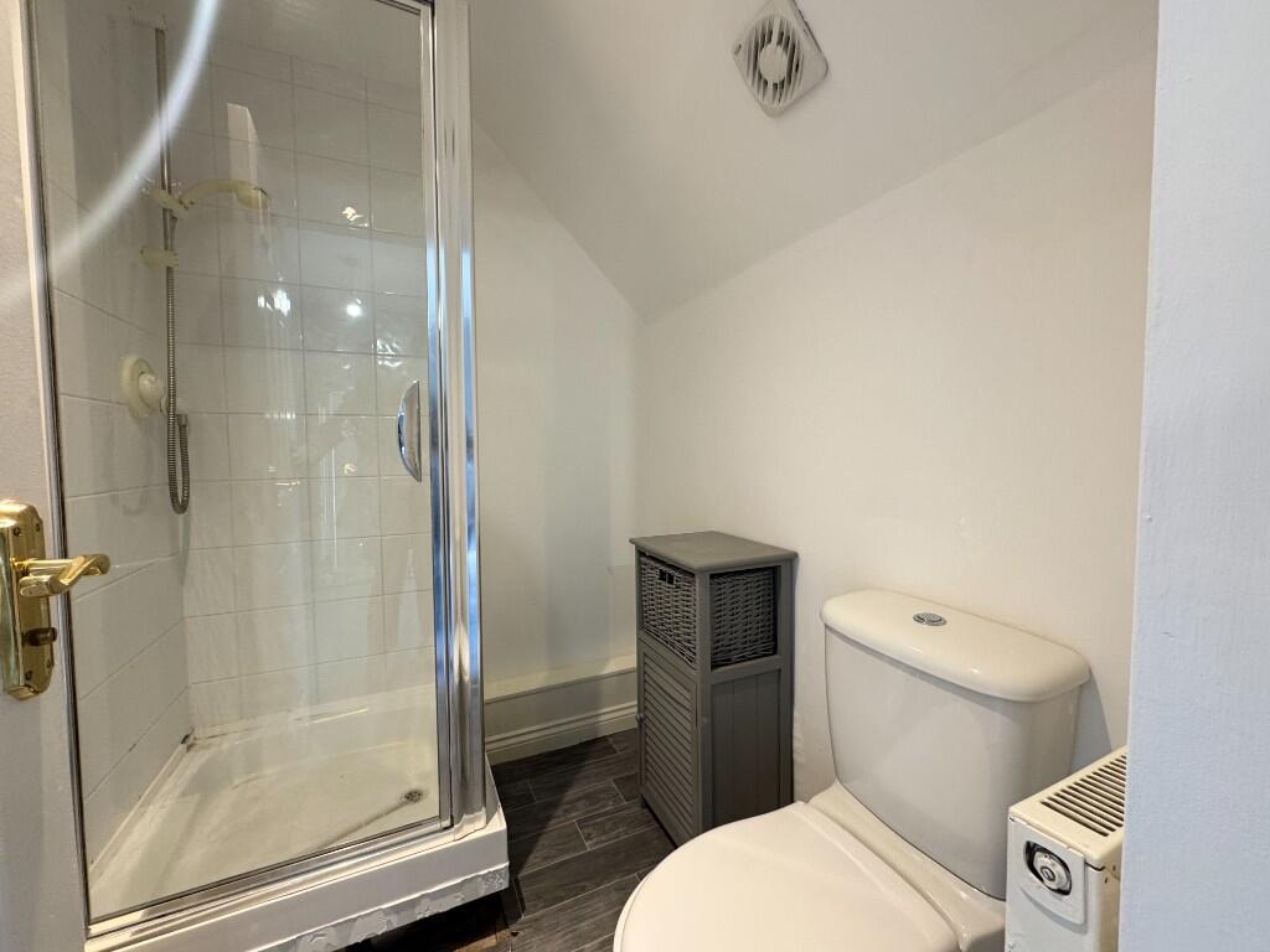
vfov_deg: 85.7
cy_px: 476
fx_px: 514
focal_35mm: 14
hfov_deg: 102.1
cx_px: 635
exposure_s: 1/50
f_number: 2.2
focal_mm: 2.22
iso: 160
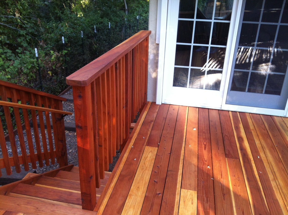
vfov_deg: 40.6
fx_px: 291
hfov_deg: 52.7
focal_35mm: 35
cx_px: 144
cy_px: 108
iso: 100
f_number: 2.8
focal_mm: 3.85
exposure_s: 1/40
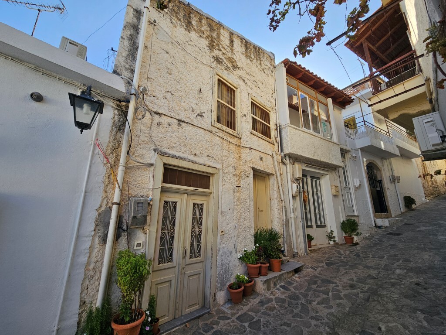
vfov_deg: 89.9
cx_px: 223
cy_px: 168
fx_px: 167
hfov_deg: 106.2
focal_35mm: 13
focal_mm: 2.2
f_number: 2.2
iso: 50
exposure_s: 1/944
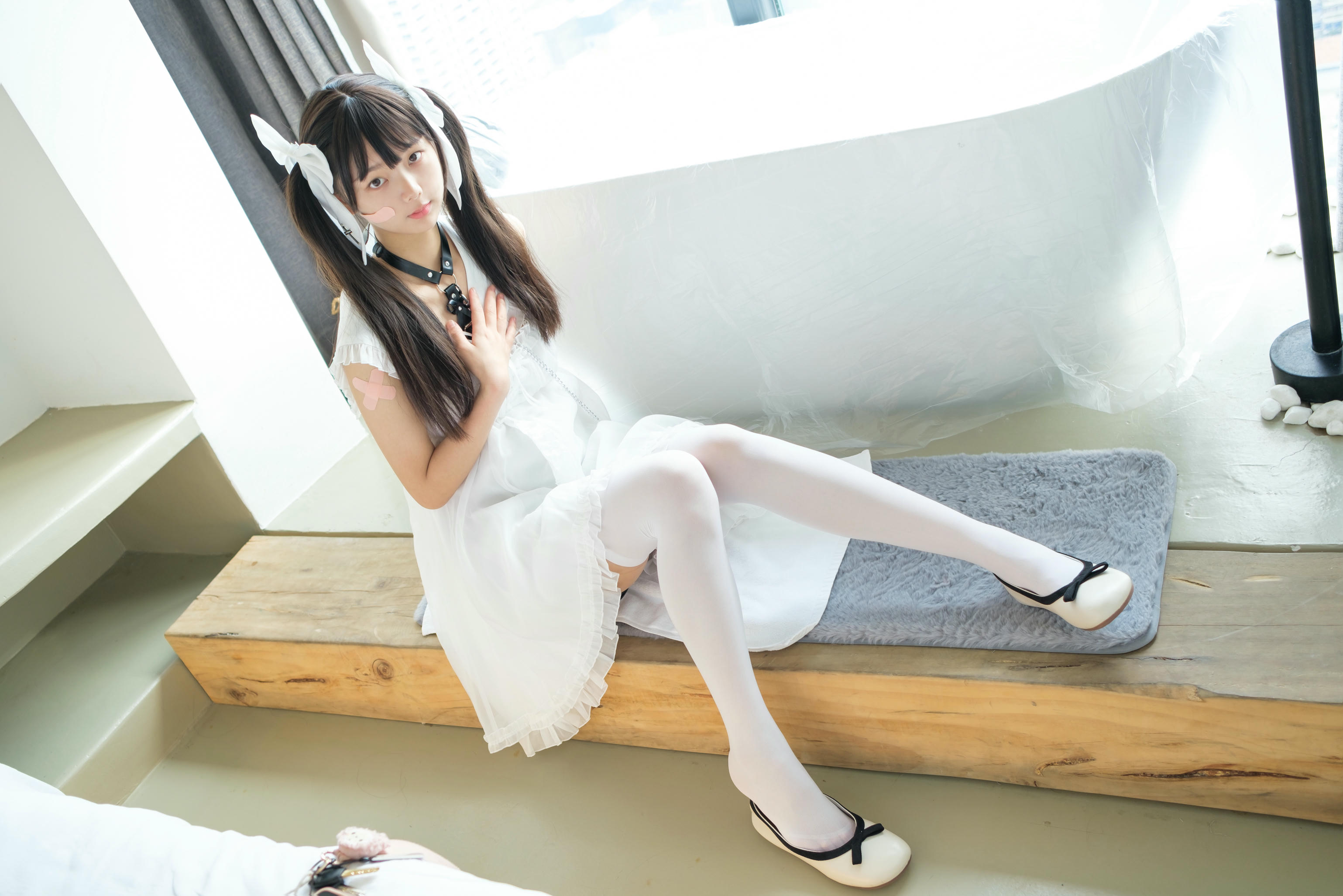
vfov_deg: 37.9
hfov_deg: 54.4
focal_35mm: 35
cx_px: 672
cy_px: 448
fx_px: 1306
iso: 160
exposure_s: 1/60
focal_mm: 23
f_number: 2.8
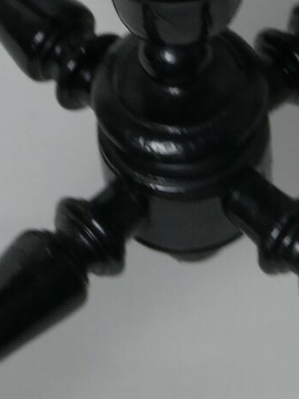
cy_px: -429
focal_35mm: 268
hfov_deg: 5.5
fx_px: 3088
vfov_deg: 7.1
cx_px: 178
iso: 400
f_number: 4
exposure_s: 1/50
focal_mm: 28
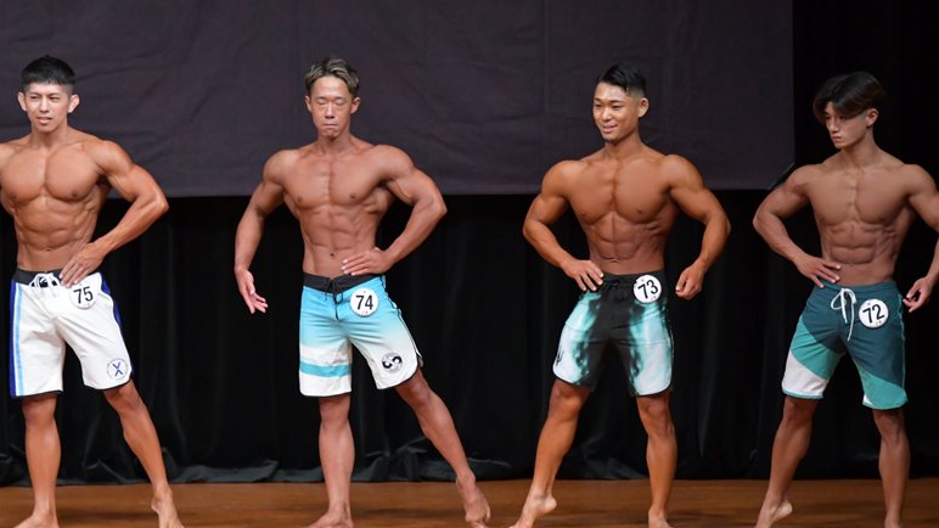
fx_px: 6672
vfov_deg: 4.5
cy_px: 274
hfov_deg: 8.1
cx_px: 470
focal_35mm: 268
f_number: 5.6
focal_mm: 170
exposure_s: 1/400
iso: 5000
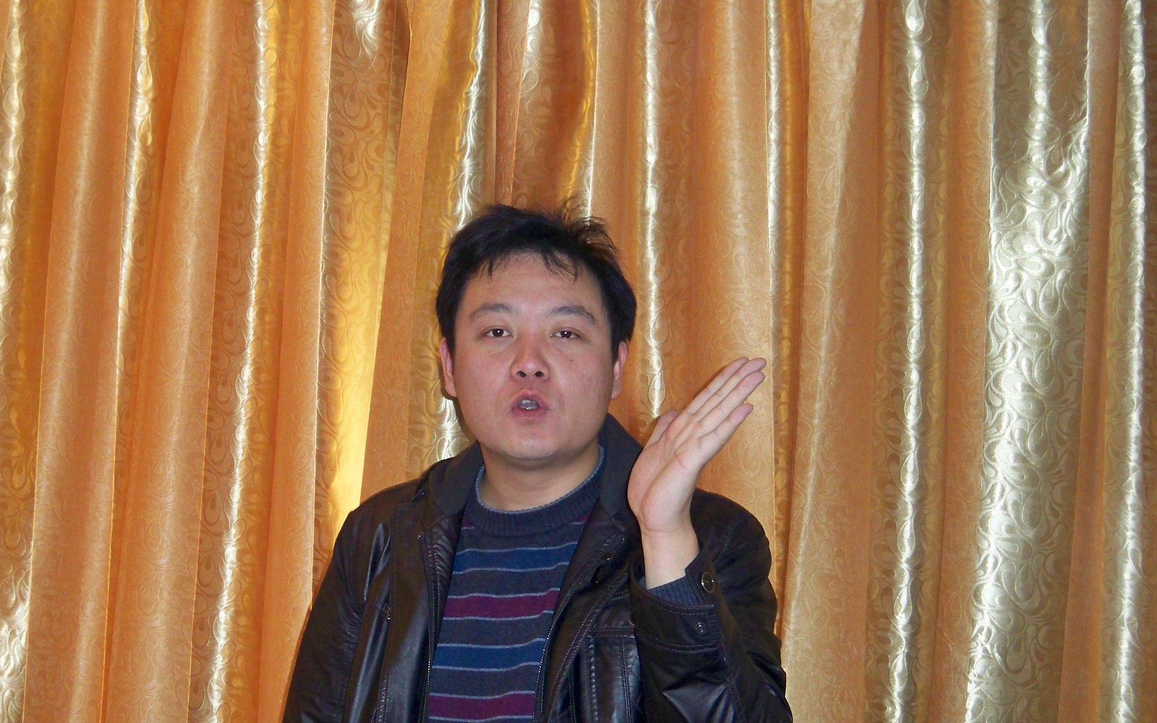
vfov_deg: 22.7
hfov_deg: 35.5
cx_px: 449
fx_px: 1797
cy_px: 403
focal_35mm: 57
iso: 200
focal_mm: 7.9
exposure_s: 1/30
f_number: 3.1
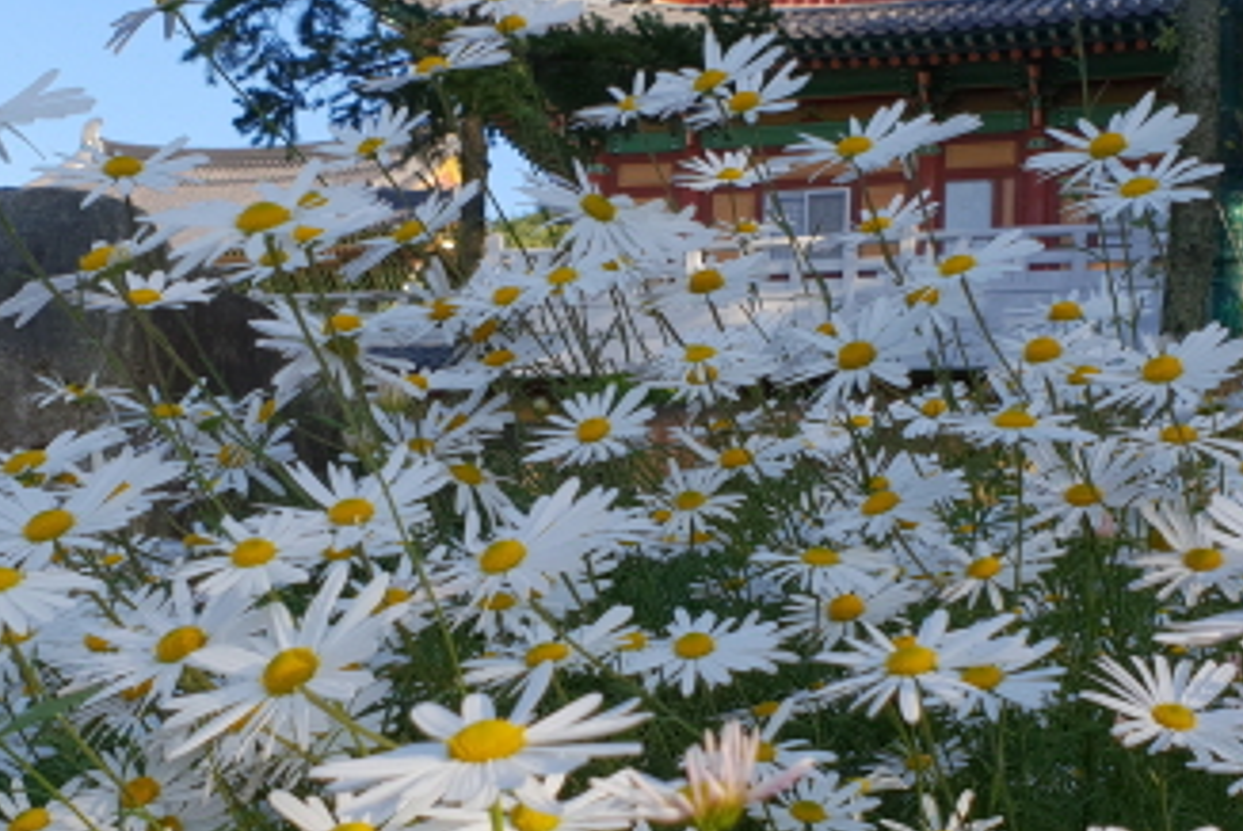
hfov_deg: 34.5
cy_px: 475
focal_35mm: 58
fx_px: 2004
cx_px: 618
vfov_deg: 23.4
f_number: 2.4
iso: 50
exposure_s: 1/470
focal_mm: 4.3
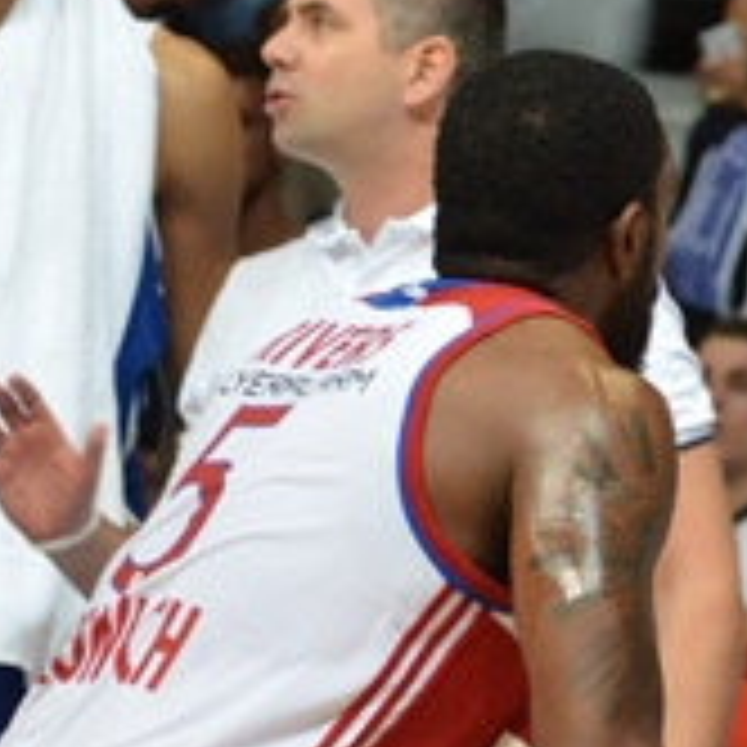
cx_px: 1197
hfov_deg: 2.0
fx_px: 21827
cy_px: 639
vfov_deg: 2.0
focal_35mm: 894
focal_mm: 170
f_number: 6.3
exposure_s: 1/320
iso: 2500
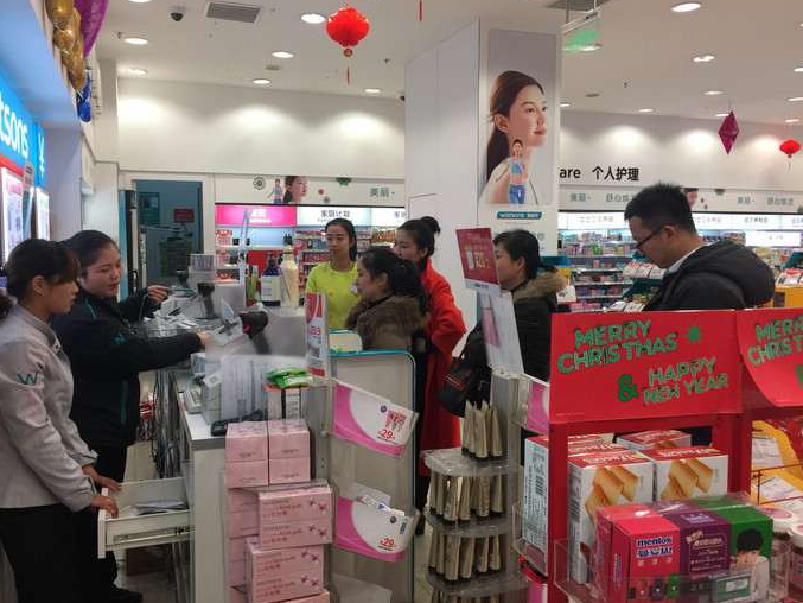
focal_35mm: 30
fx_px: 696
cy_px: 295
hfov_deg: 59.9
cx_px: 393
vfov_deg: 46.8
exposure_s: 1/33
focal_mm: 4.15
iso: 50
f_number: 2.2
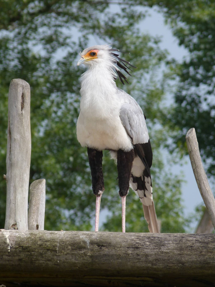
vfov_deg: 2.6
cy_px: 144
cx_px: 108
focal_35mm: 759
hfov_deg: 2.0
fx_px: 6286
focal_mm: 108
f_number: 5.2
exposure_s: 1/200
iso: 80
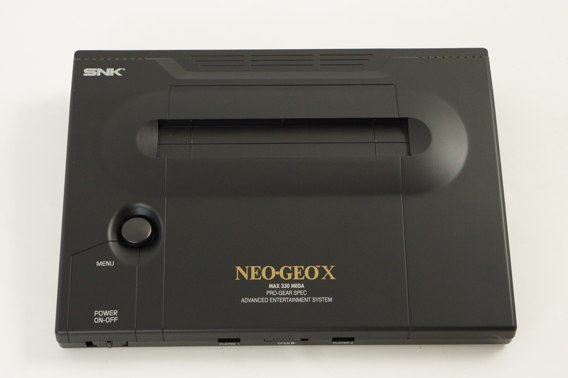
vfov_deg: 18.2
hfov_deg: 27.0
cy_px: 189
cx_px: 284
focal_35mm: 75
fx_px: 1183
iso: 1250
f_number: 6.3
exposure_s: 1/80
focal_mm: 50
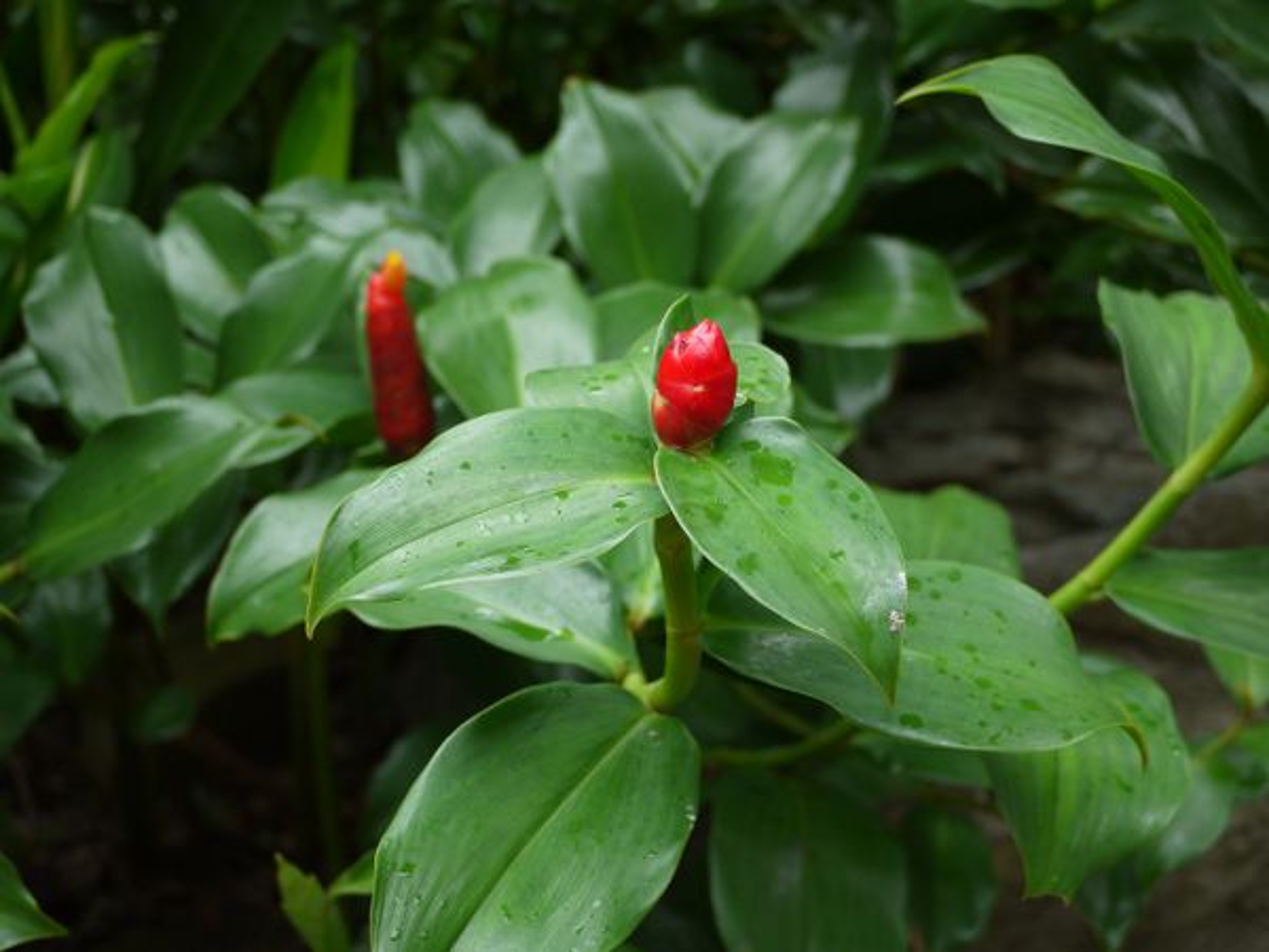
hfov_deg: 47.9
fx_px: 1430
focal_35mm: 39
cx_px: 634
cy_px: 476
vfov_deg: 36.8
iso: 100
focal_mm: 14
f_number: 2.5
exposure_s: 1/125
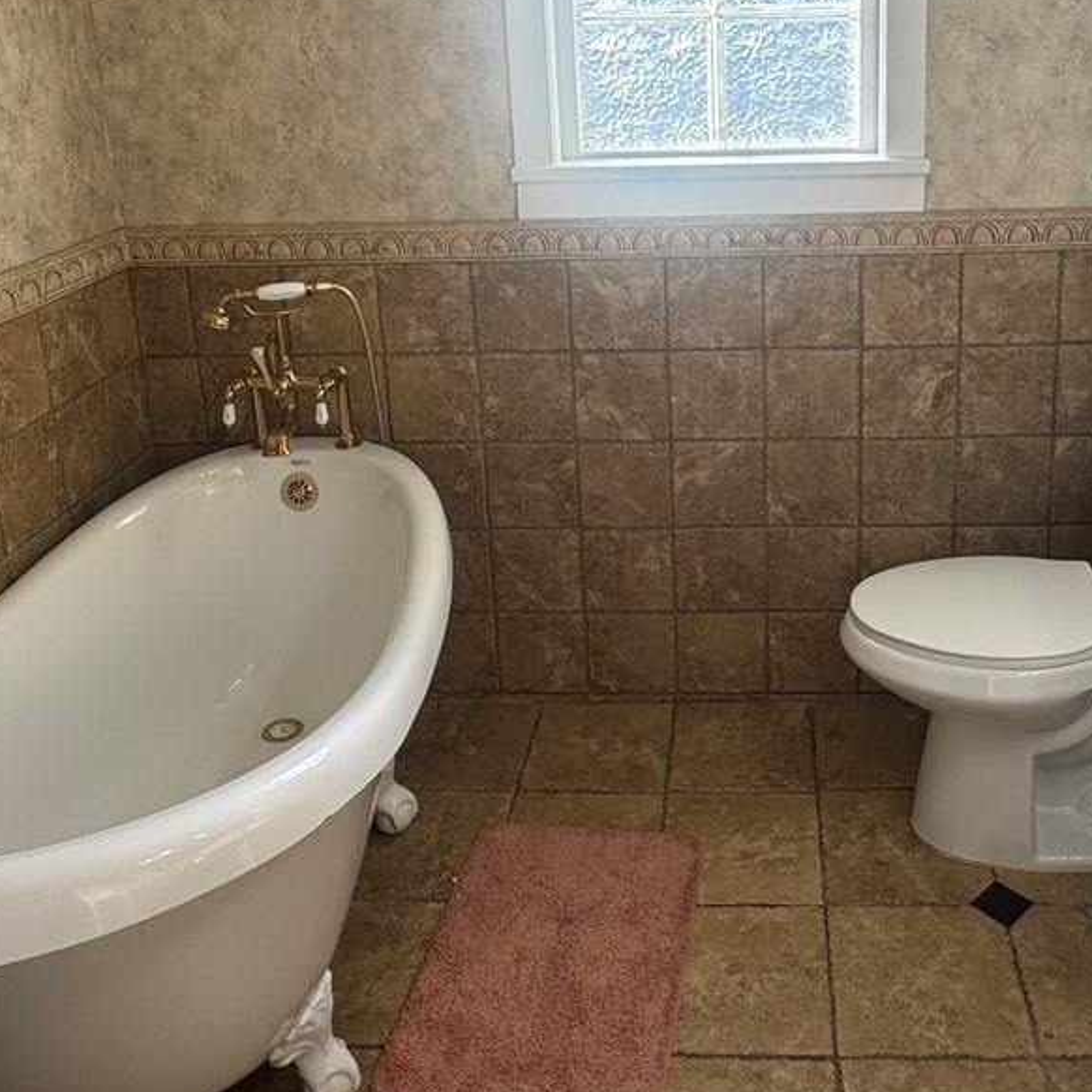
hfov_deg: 48.0
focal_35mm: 34
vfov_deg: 46.9
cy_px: 289
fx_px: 1213
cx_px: 679
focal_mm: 2.22
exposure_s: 1/120
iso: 64
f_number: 2.2
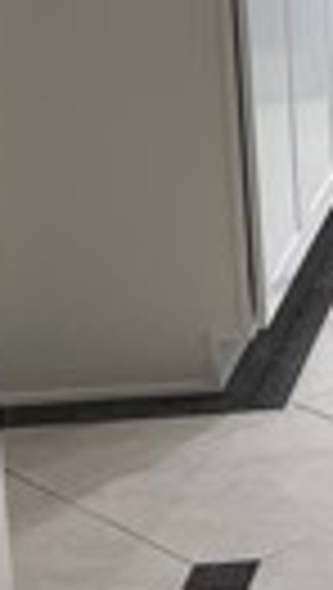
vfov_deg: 15.8
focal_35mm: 128
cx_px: 868
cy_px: -216
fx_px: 2003
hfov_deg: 8.5
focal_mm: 6.86
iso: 100
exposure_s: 1/120
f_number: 1.78
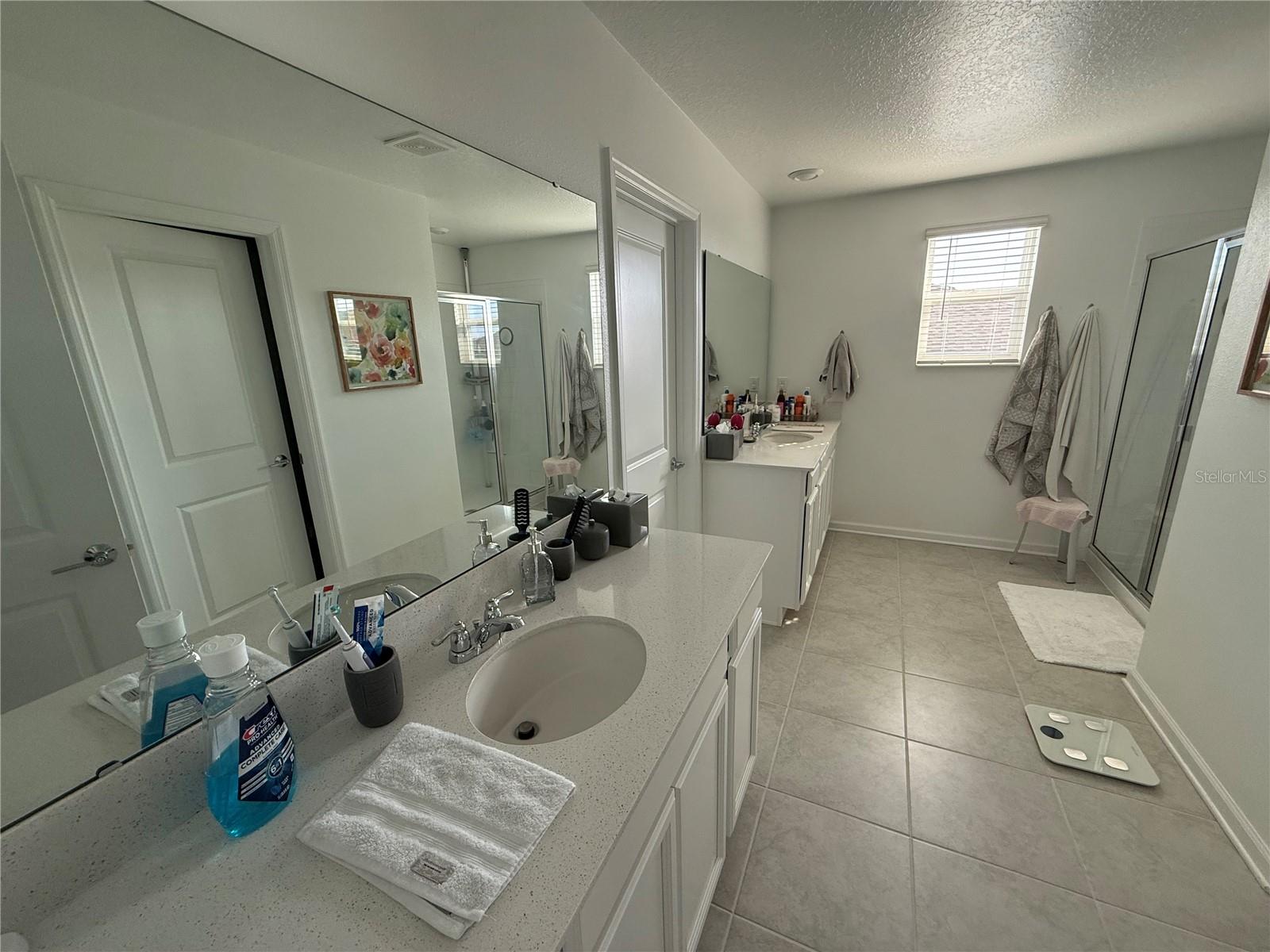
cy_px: 476
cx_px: 635
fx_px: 514
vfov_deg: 85.7
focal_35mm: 14
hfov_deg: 102.1
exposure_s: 1/120
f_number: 2.2
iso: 160
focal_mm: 2.22
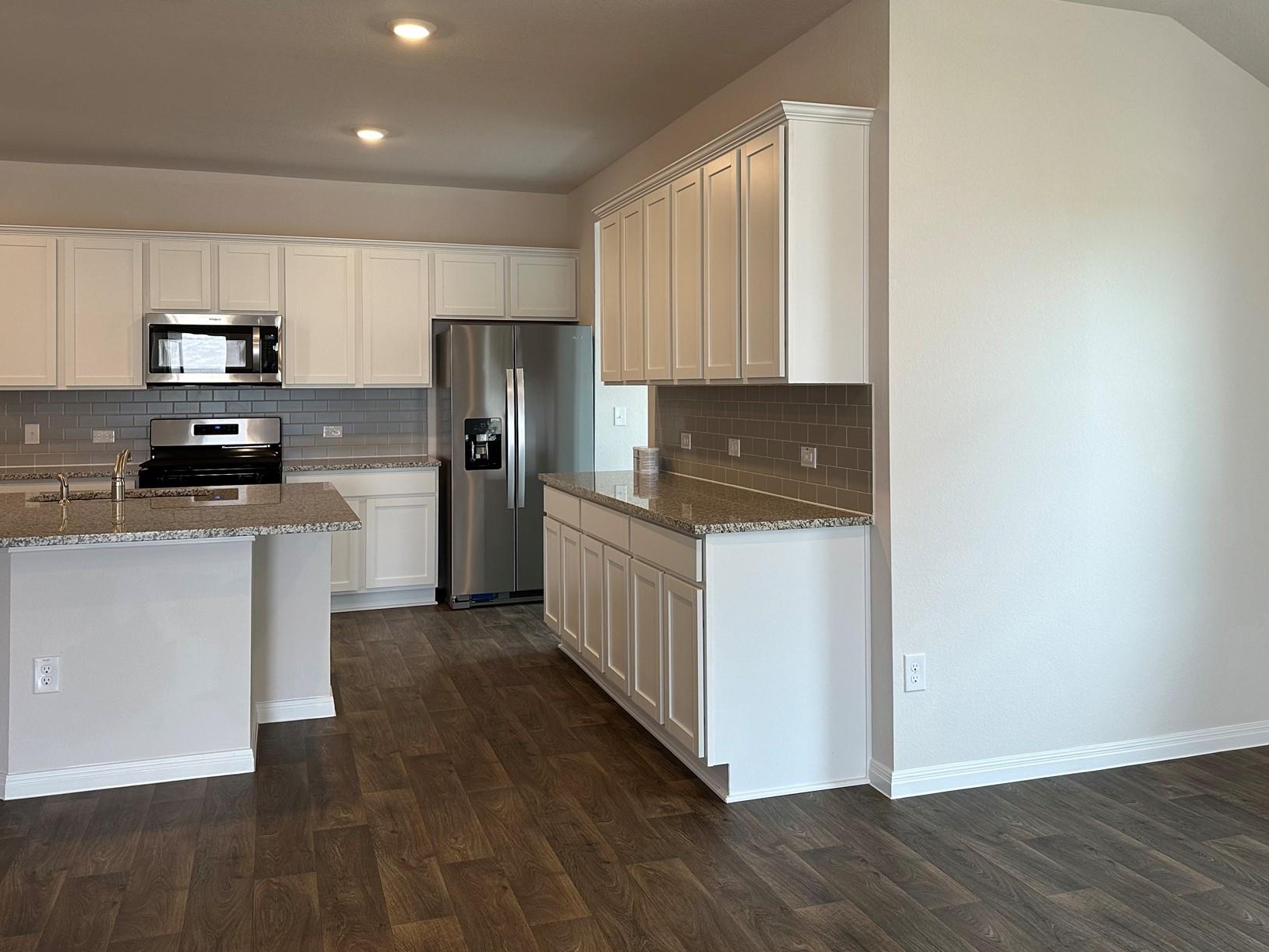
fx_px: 1100
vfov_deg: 46.6
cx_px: 659
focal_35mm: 30
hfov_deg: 59.9
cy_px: 390
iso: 125
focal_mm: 6.86
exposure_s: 1/120
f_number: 1.78
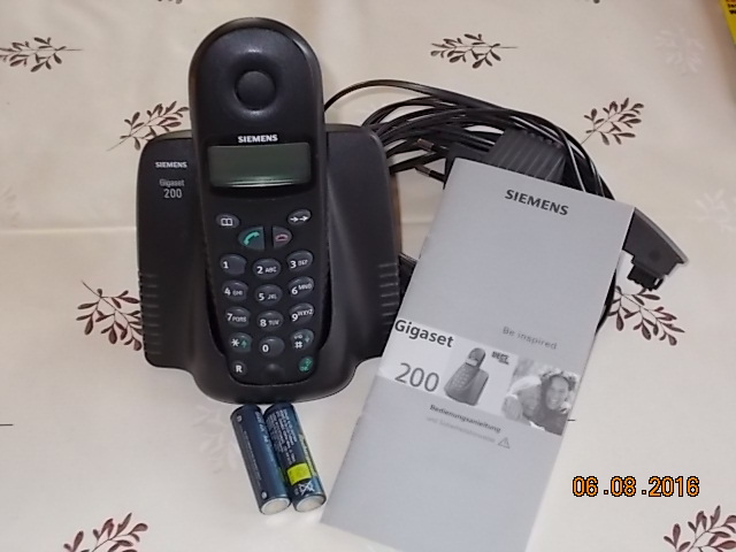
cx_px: 368
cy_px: 276
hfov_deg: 33.2
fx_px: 1233
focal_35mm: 58
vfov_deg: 25.2
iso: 200
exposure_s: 1/30
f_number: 4.9
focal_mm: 10.3
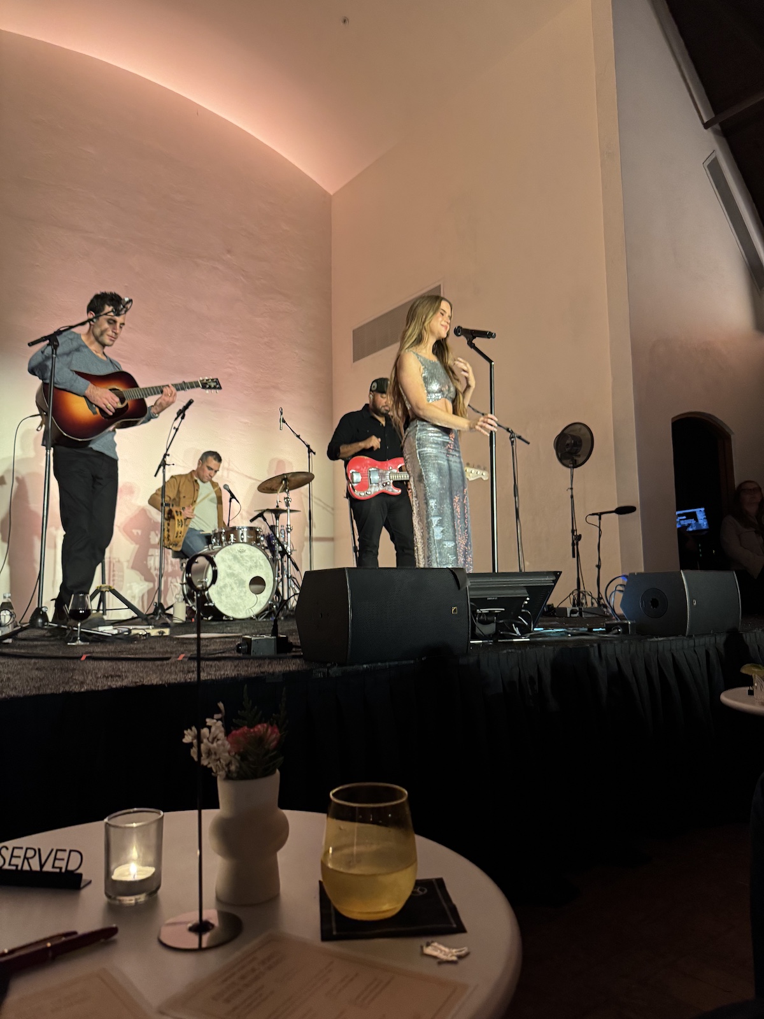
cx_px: 382
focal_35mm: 24
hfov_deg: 56.8
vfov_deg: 71.6
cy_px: 510
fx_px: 706
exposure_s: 1/60
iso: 400
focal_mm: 6.76
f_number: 1.78
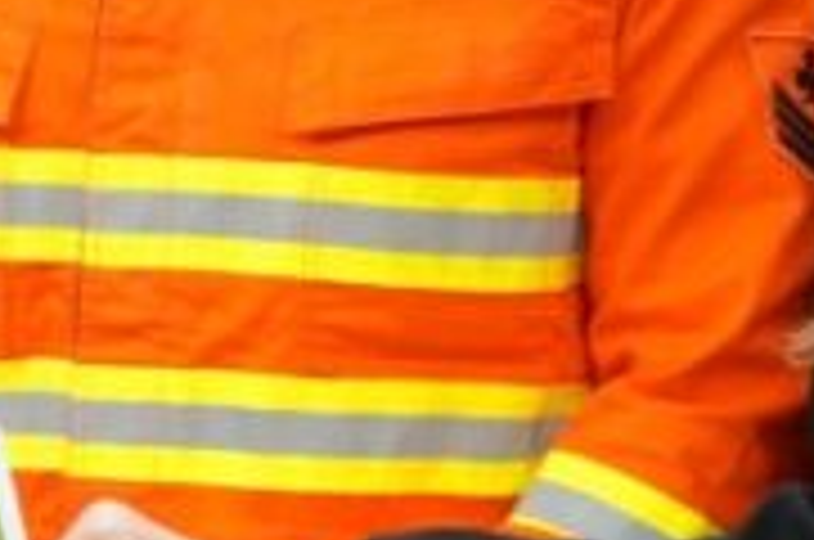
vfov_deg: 5.3
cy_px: -18
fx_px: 5846
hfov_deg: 7.8
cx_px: -342
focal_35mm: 259
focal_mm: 52
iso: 1000
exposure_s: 1/160
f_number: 5
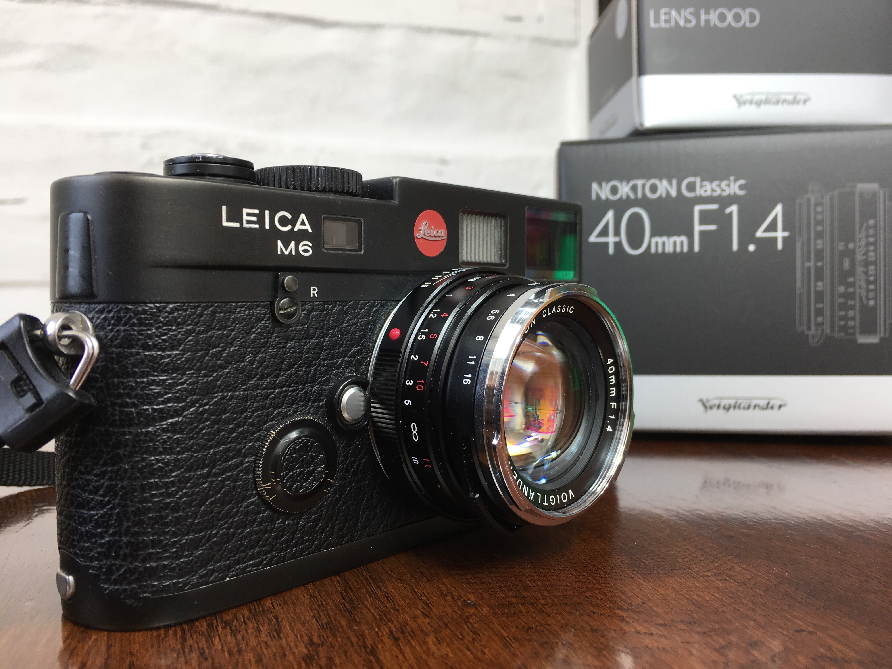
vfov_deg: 48.2
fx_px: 747
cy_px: 334
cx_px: 446
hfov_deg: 61.7
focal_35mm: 29
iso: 25
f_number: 2.2
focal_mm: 4.15
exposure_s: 1/120
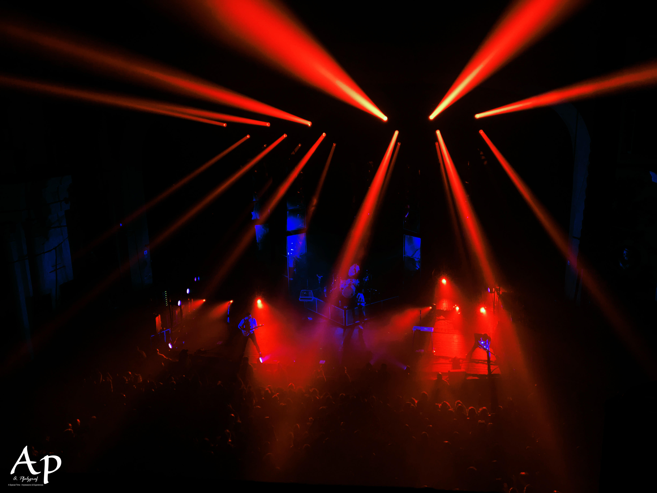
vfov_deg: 48.2
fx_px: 550
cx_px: 328
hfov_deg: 61.7
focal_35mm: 29
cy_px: 246
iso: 32
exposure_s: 1/33
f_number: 2.2
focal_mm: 4.15
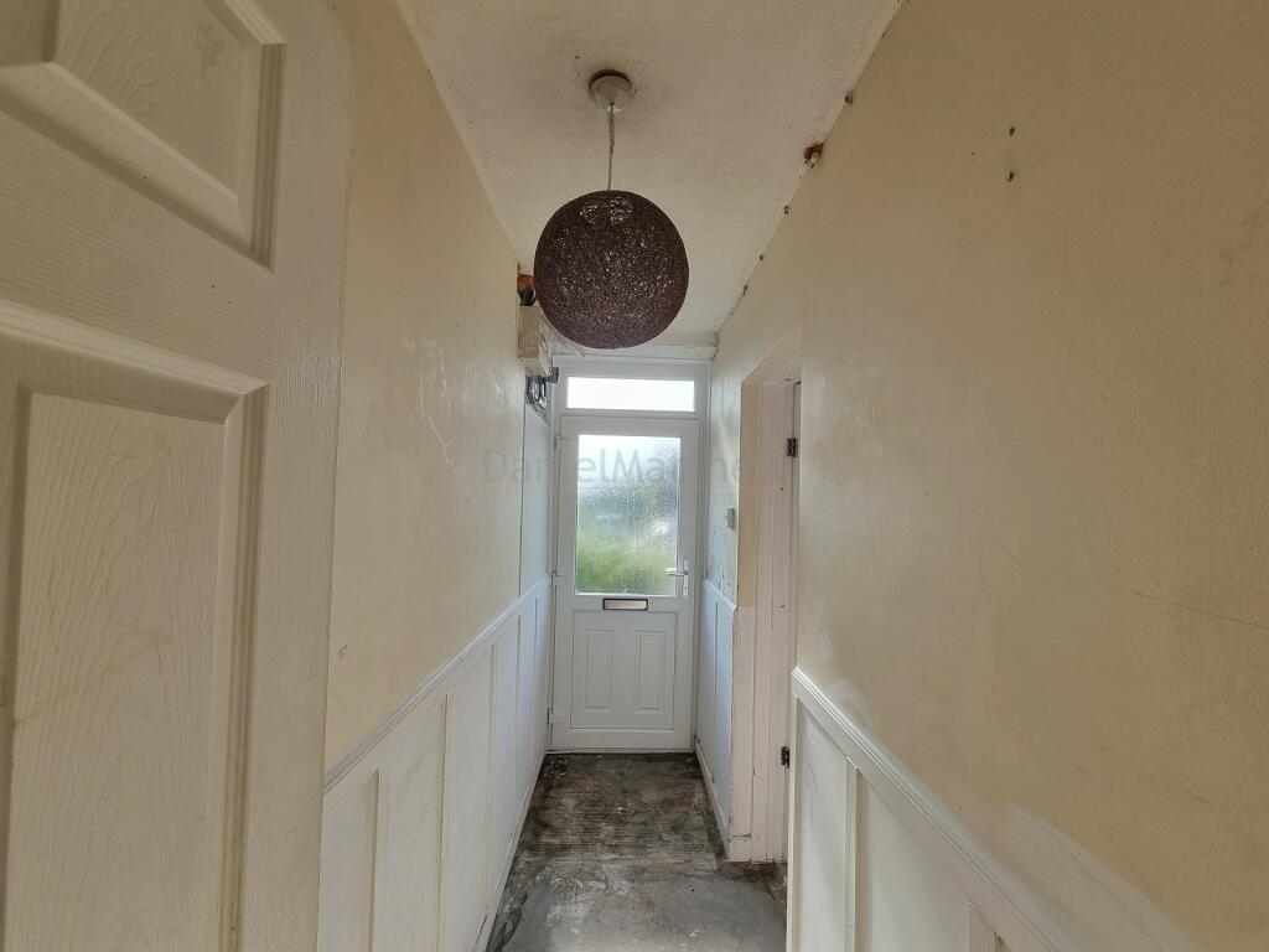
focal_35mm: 13
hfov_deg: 106.2
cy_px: 476
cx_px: 634
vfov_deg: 89.9
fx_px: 477
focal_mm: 2.2
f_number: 2.2
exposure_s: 1/342
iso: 50
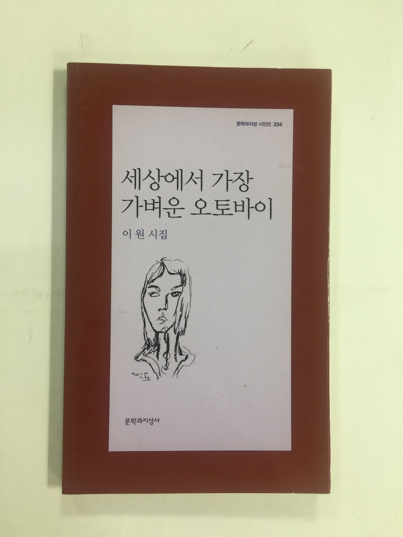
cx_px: 202
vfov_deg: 61.7
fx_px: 450
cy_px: 268
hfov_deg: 48.2
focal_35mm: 29
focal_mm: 4.15
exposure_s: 1/15
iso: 32
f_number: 2.2
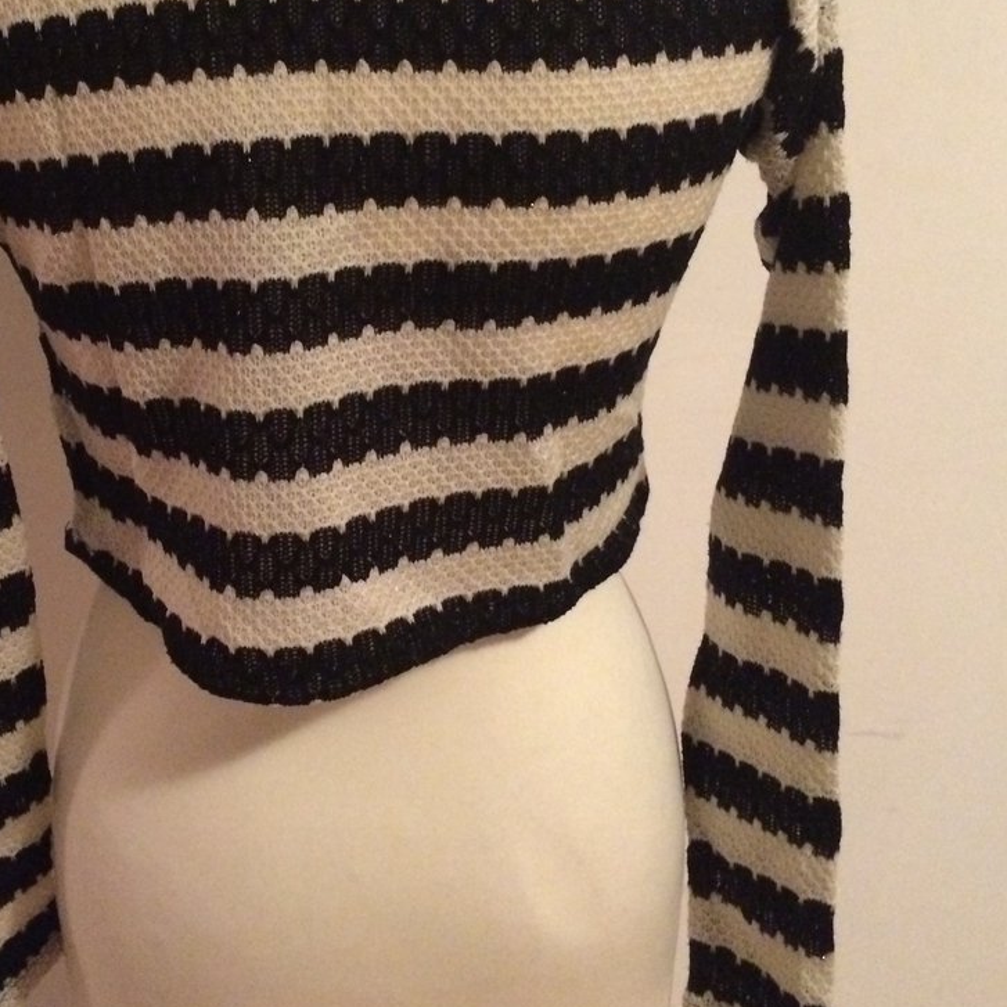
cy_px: 366
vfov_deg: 35.8
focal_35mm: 47
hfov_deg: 35.5
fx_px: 1547
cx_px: 292
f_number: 2.2
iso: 500
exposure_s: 1/17
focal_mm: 4.15
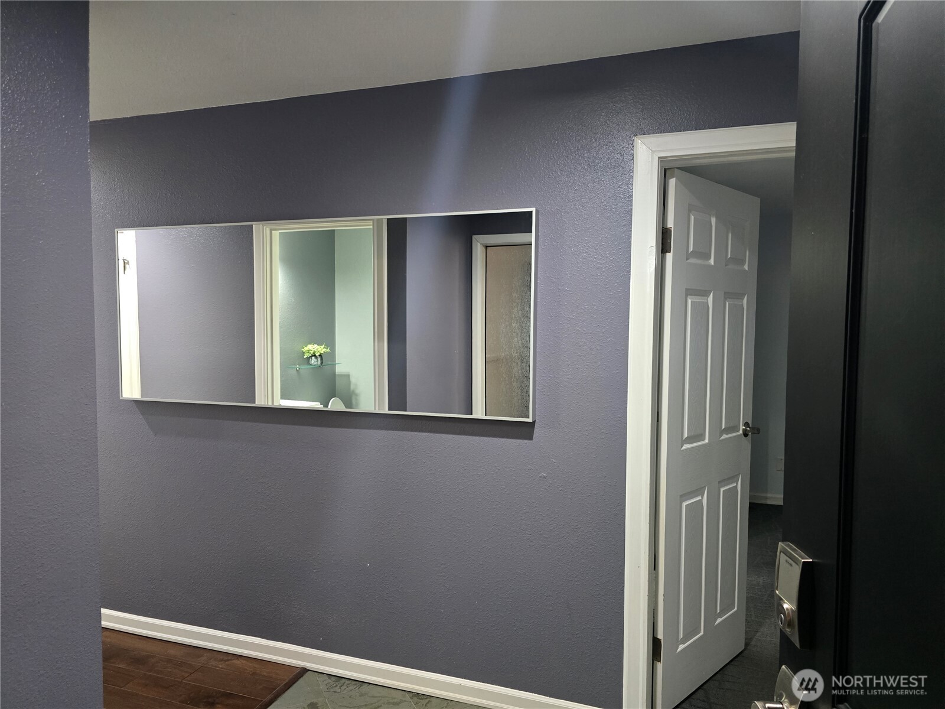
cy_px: 354
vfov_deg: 58.9
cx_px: 472
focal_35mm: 23
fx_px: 628
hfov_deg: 73.9
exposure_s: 1/60
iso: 800
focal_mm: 6.3
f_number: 1.7
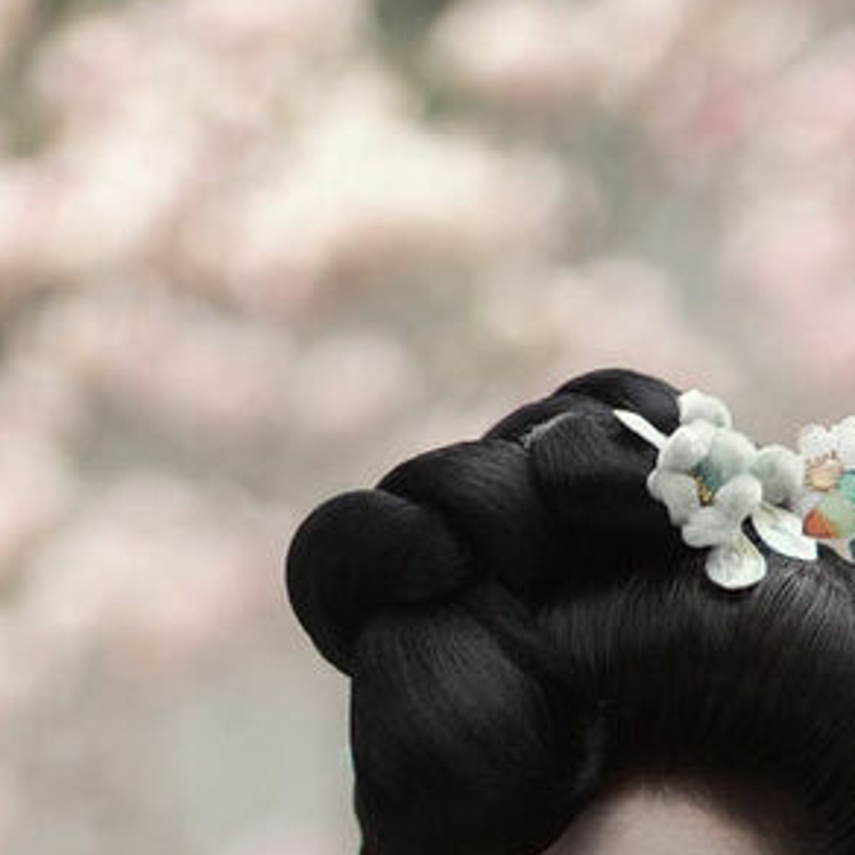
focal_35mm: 390
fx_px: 10898
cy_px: 2066
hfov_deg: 4.5
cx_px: 914
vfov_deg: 4.4
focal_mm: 85
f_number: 1.4
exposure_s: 1/500
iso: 100
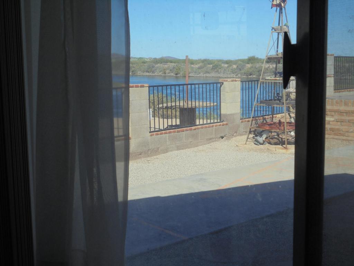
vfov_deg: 29.7
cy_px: 133
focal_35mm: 49
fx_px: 501
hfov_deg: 38.9
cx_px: 177
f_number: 4.8
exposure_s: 1/640
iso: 100
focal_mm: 8.9
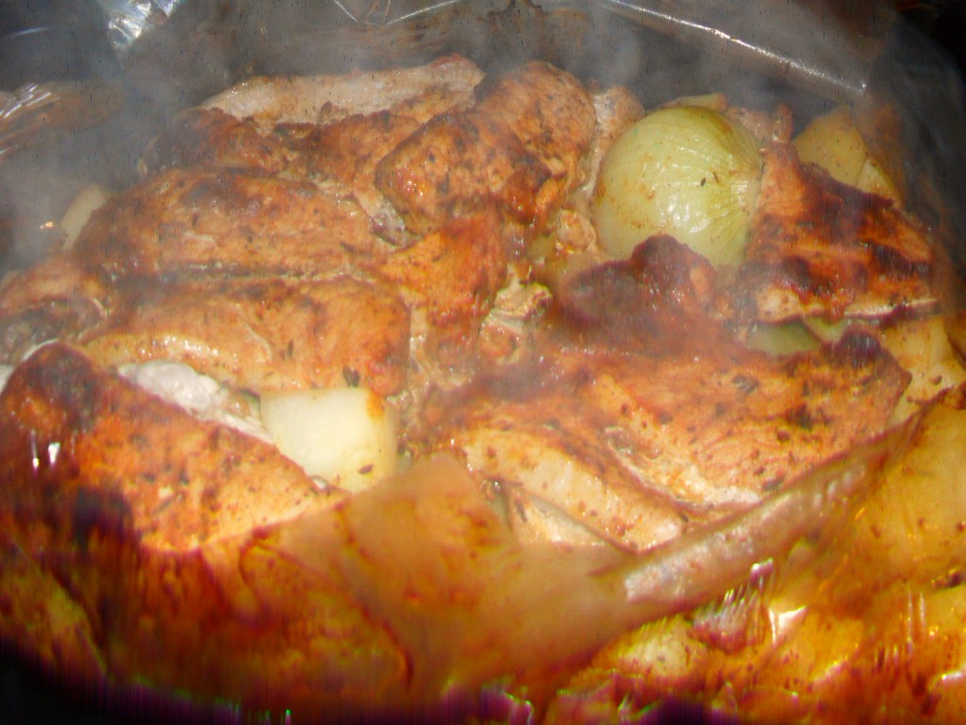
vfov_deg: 40.7
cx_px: 483
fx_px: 977
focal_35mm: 35
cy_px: 362
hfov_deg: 52.6
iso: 200
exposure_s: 1/45
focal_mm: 6.3
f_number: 3.2
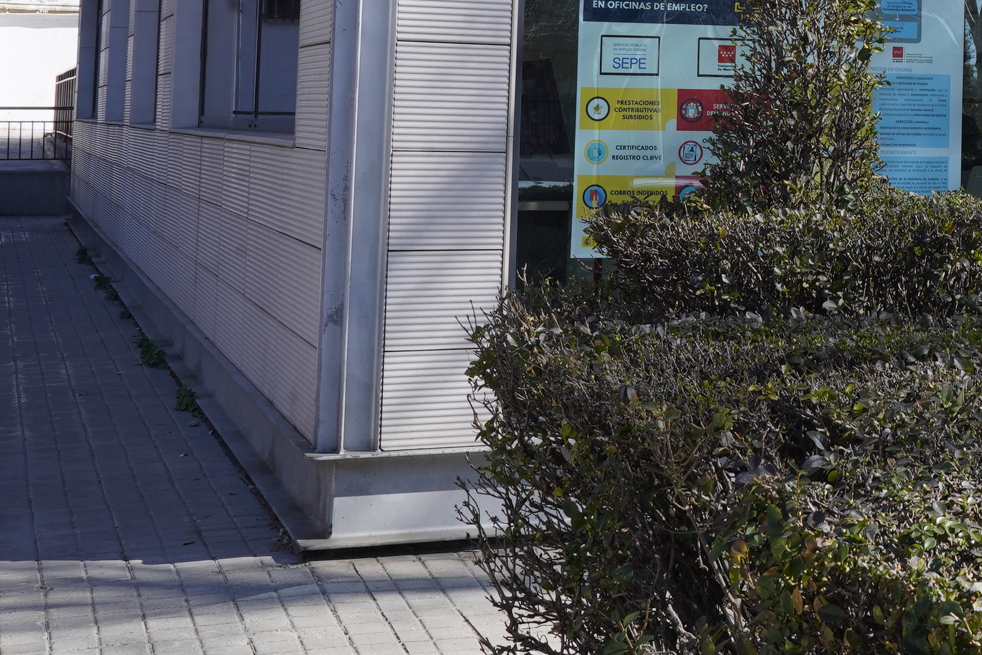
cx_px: 1178
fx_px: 2155
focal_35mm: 79
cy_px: -39
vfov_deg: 16.8
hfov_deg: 23.5
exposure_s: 1/100
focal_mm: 32
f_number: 16
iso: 250
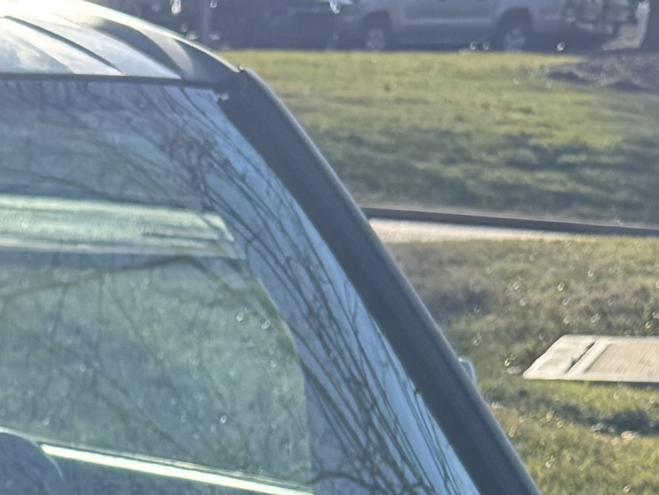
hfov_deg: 12.8
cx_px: -200
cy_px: 1138
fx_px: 2837
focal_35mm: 149
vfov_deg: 9.1
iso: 80
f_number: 1.78
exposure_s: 1/1193
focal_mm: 6.76
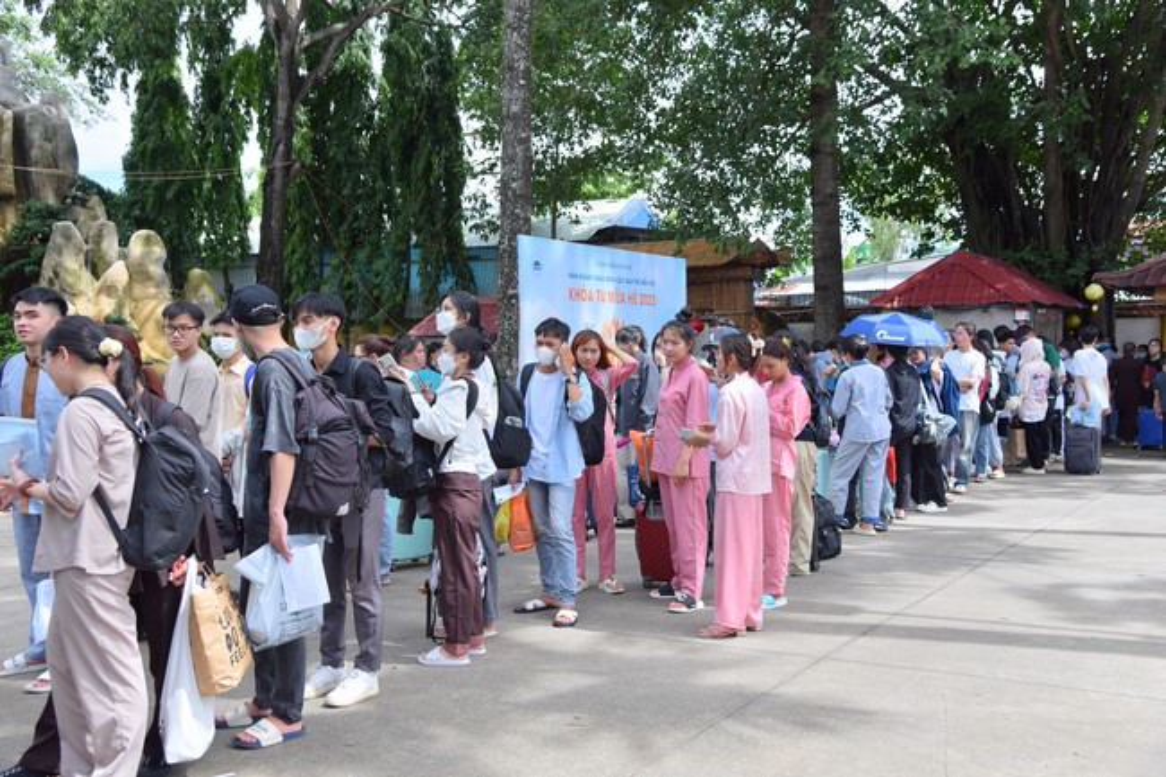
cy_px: 388
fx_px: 1230
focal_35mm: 38
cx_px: 583
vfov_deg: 35.0
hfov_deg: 50.7
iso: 100
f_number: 7.1
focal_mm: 38
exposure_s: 1/250
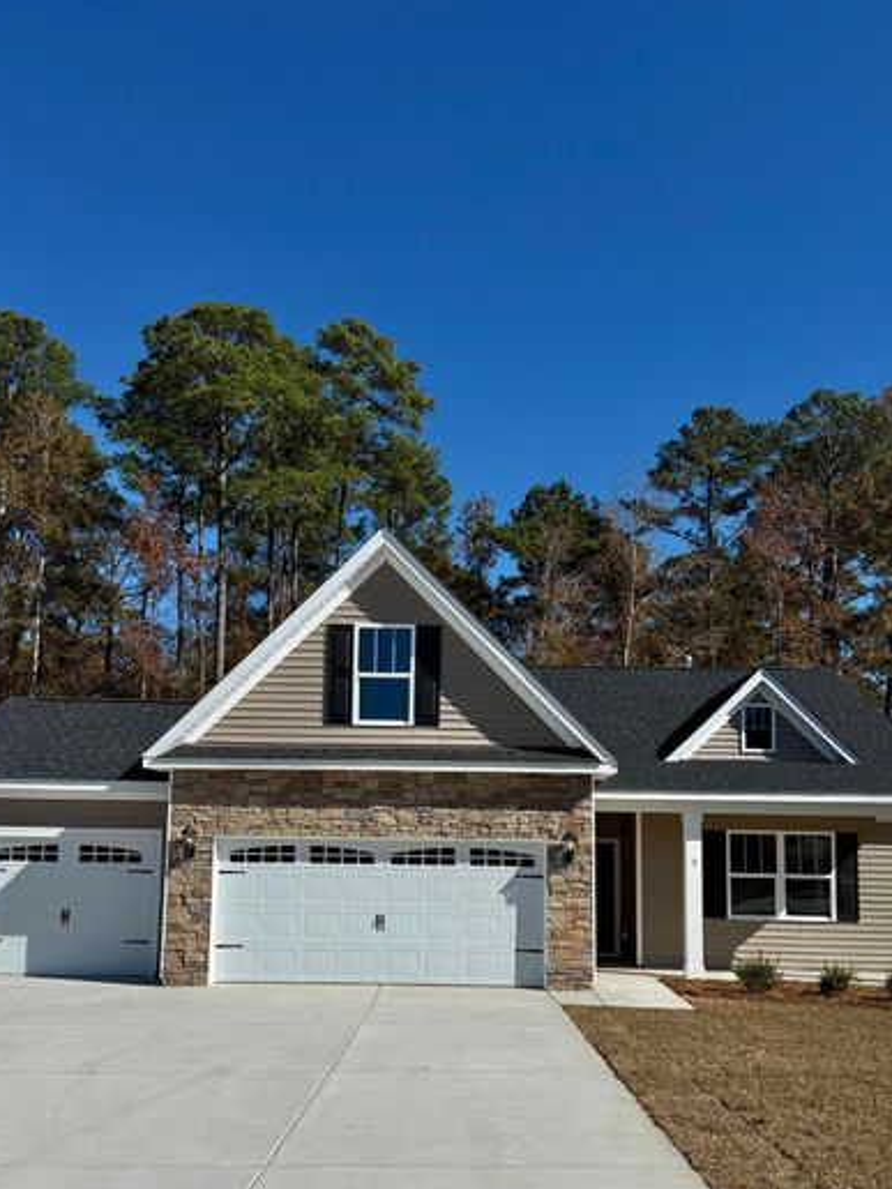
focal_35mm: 31
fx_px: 1065
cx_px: 438
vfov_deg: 57.4
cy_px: 762
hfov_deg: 45.4
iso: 80
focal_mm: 6.76
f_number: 1.78
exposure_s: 1/7353
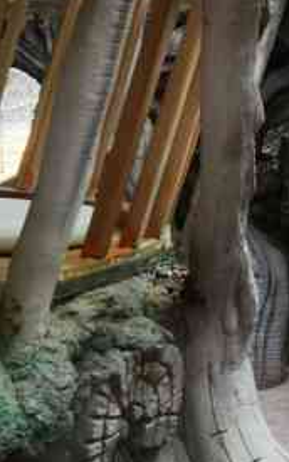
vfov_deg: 21.4
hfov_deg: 12.3
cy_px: 258
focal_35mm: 97
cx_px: 533
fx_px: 1222
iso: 160
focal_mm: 6.67
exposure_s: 1/49.8
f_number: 1.9
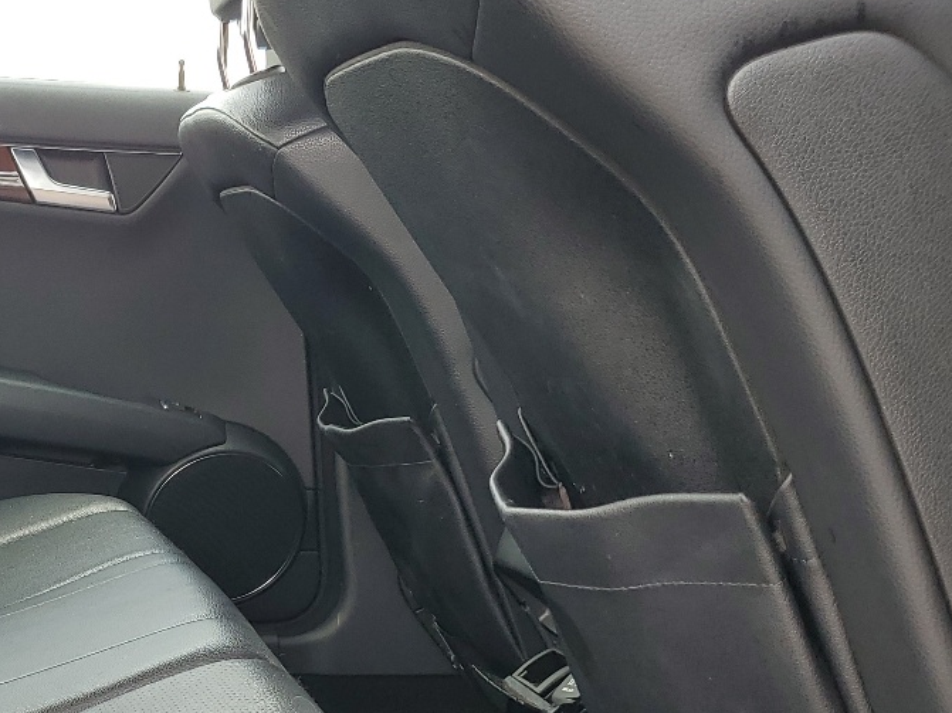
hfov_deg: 29.7
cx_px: 65
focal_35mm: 62
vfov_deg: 23.2
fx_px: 1705
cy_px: 597
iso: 50
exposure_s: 1/270
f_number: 1.5
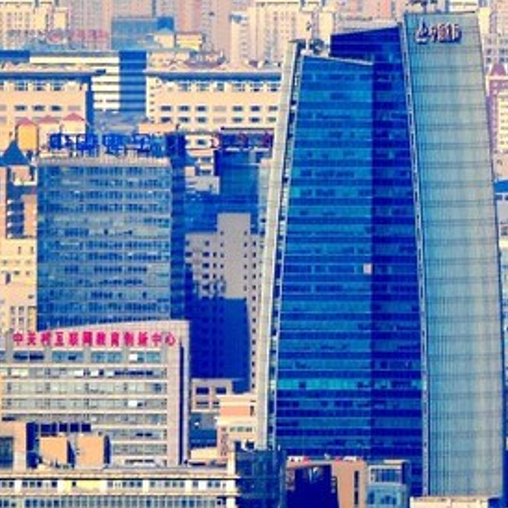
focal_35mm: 3070
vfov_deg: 0.6
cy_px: -65
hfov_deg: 0.6
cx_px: 751
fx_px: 50972
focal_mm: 550
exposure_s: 1/1600
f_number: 6.3
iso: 200
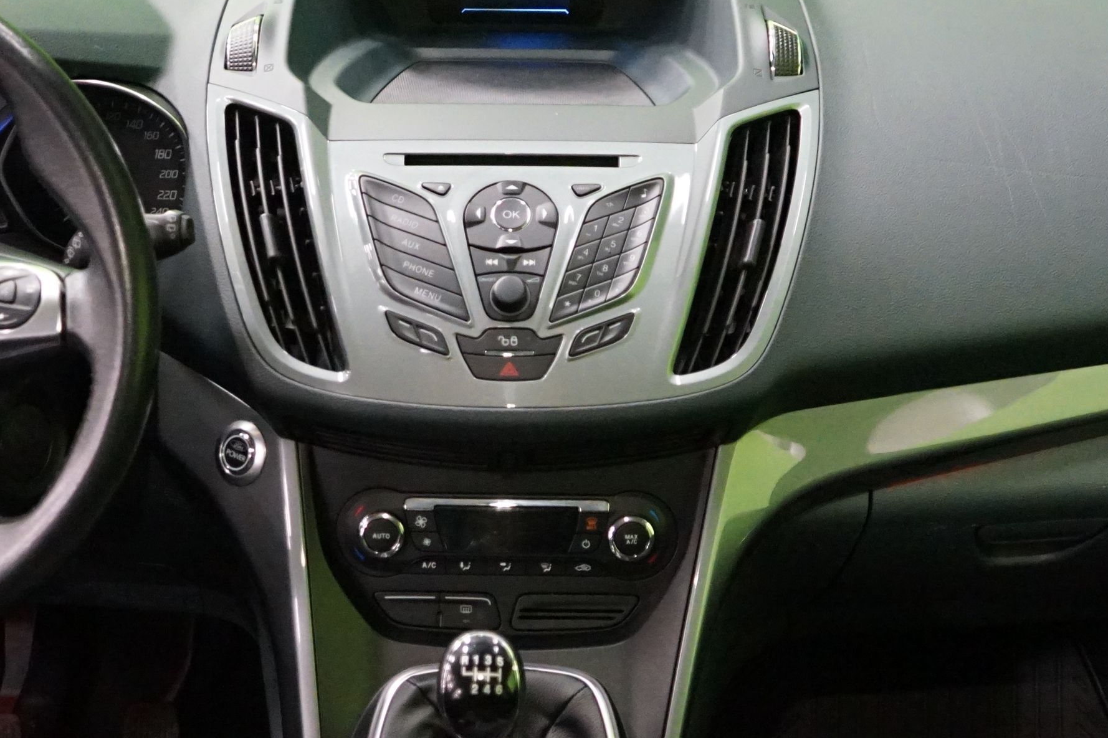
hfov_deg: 32.4
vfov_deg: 21.6
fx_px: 1908
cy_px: 603
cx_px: 508
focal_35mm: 62
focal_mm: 28
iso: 6400
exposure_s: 1/40
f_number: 3.5
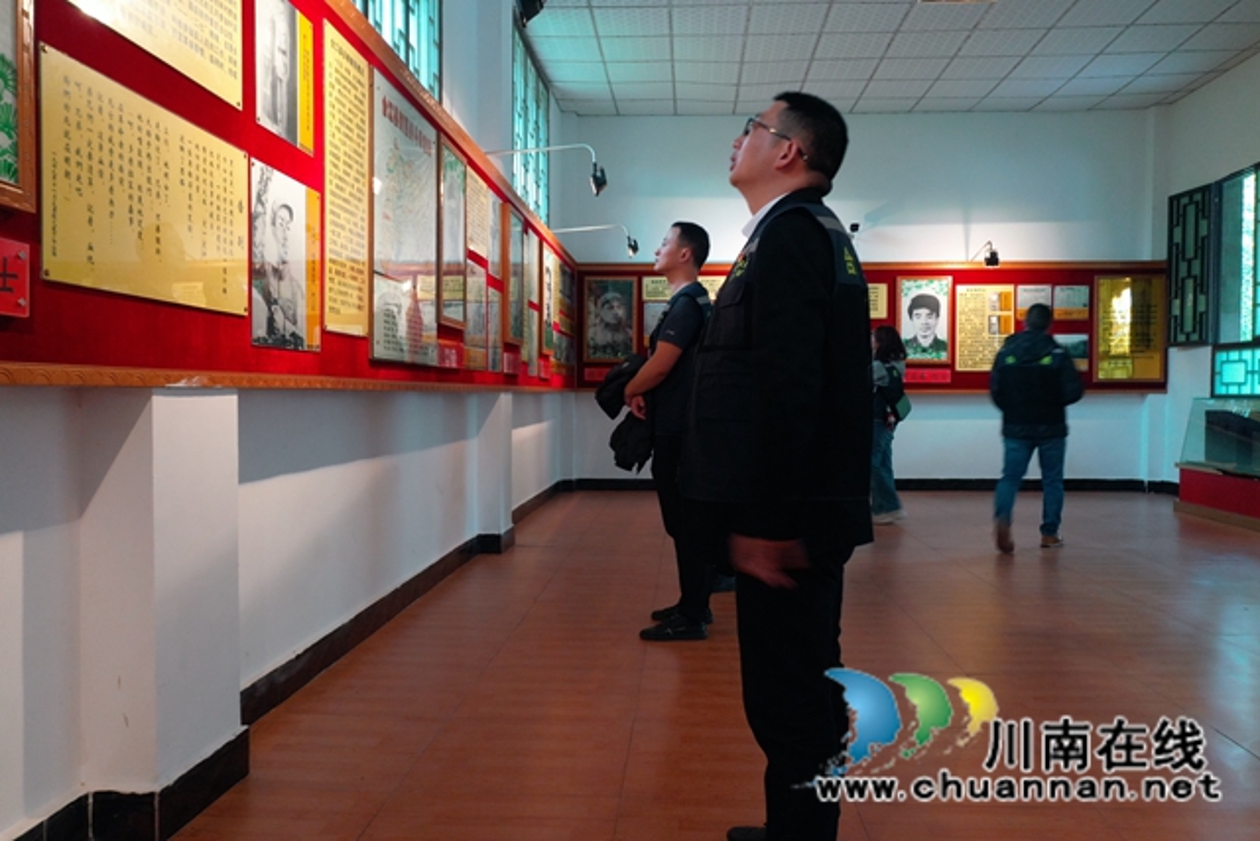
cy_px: 420
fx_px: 980
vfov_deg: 46.4
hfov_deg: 65.5
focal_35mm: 28
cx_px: 630
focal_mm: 10.26
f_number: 5.6
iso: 800
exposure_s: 1/15
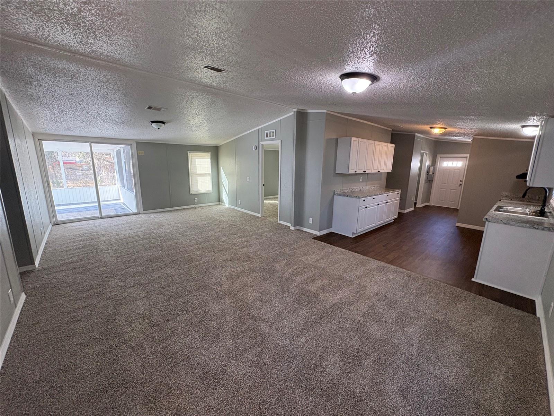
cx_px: 277
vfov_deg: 85.7
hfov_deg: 102.1
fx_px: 224
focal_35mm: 14
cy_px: 208
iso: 320
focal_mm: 2.22
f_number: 2.2
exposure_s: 1/120
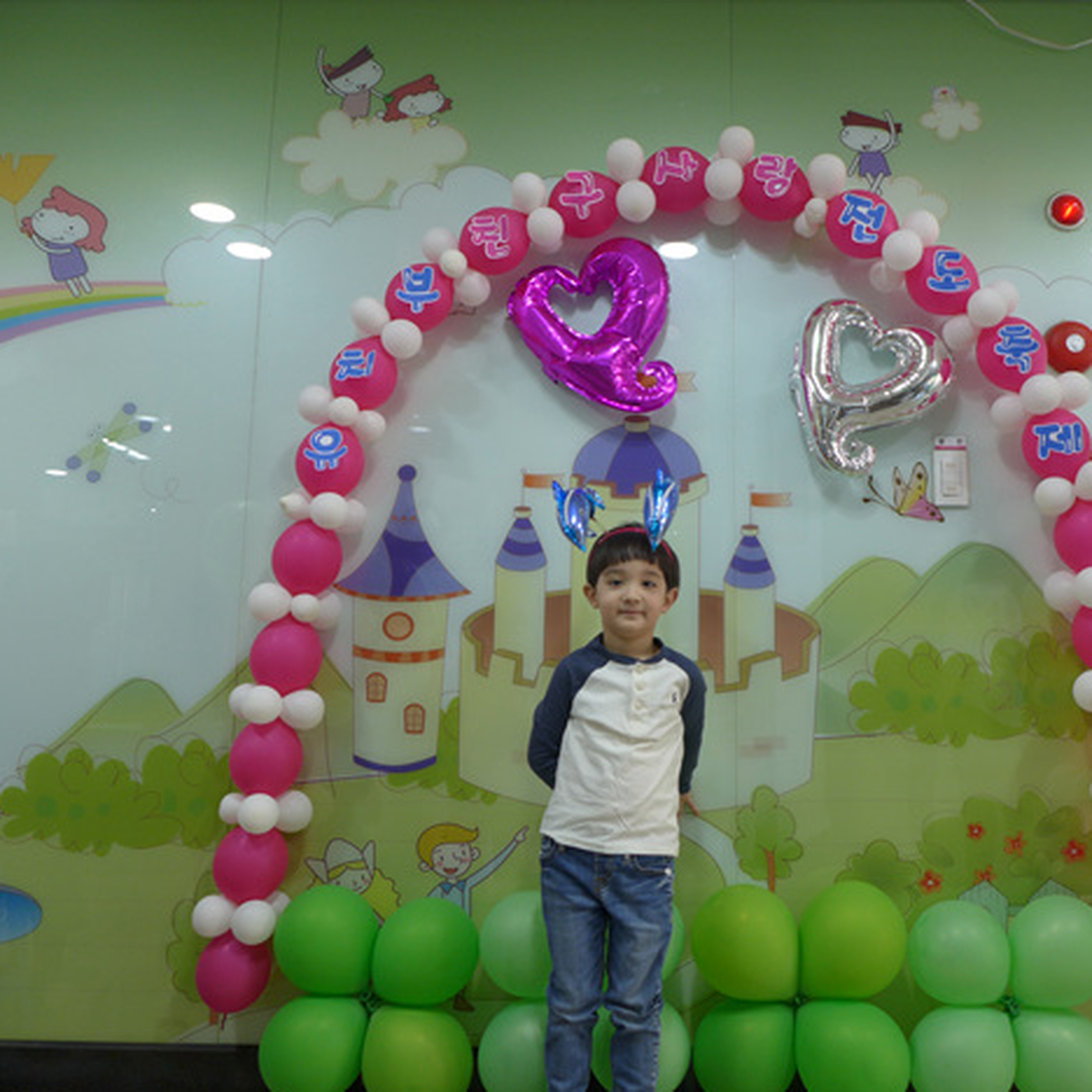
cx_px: 684
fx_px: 1035
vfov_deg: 55.6
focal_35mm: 29
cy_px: 541
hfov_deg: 55.0
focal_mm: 4.7
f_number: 1.4
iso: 80
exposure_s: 1/125
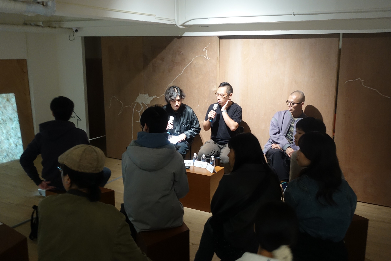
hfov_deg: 54.4
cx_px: 196
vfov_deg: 37.9
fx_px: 380
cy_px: 130
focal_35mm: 35
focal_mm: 12.81
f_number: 2.8
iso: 800
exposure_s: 1/8
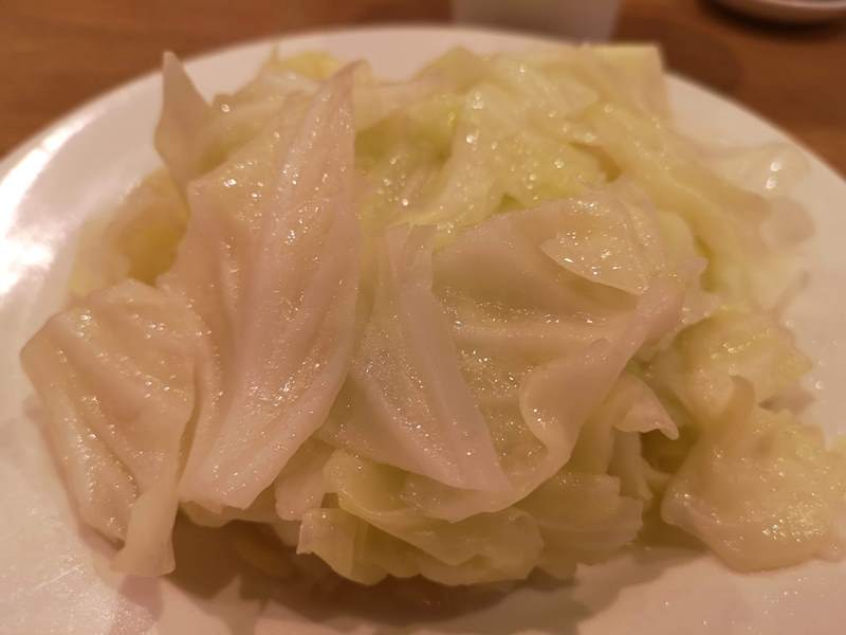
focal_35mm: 27
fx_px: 660
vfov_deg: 51.4
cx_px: 423
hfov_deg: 65.3
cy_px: 318
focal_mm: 3.95
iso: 125
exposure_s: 1/50
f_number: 1.8
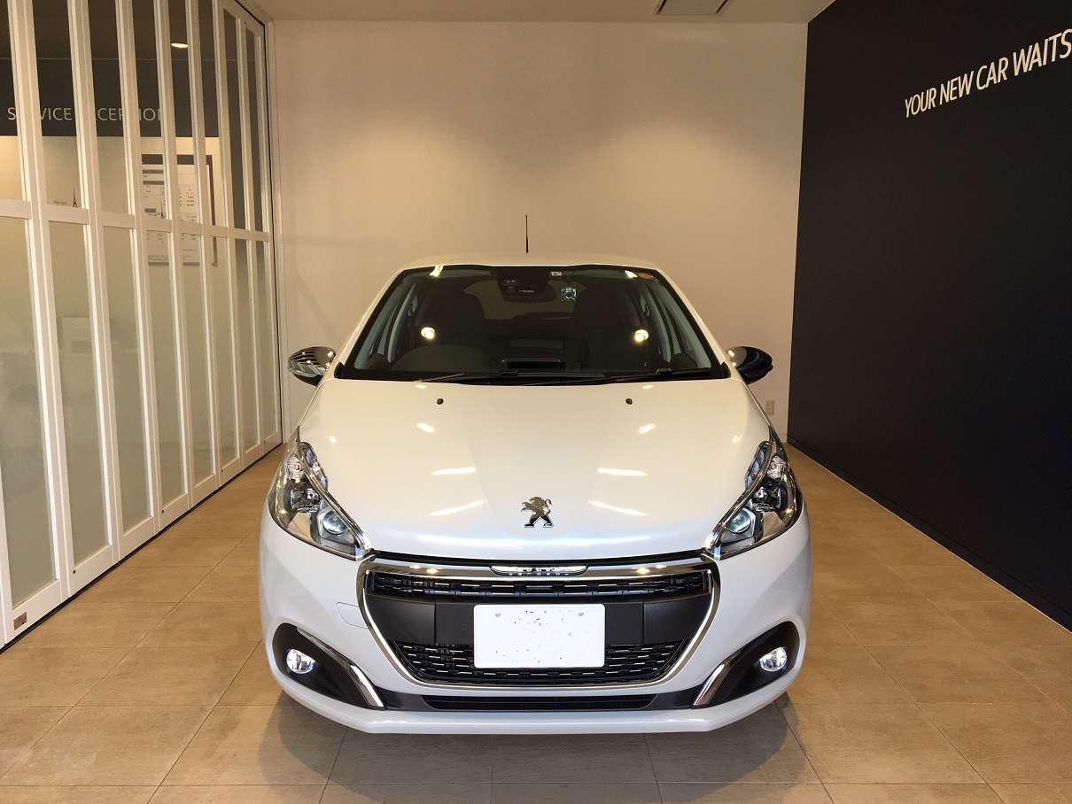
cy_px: 402
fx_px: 898
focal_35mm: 29
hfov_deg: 61.6
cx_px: 536
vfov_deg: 48.2
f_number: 2.2
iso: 32
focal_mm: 4.15
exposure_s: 1/120
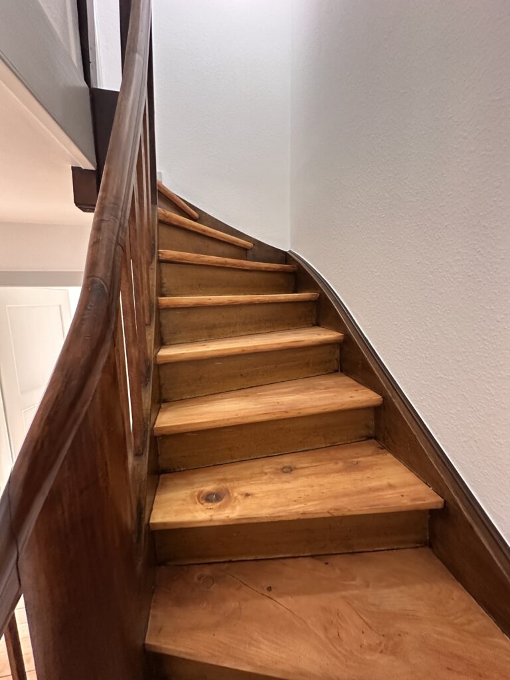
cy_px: 340
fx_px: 275
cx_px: 255
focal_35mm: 14
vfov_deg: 102.1
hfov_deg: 85.7
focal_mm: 2.22
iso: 500
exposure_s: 1/60
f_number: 2.2
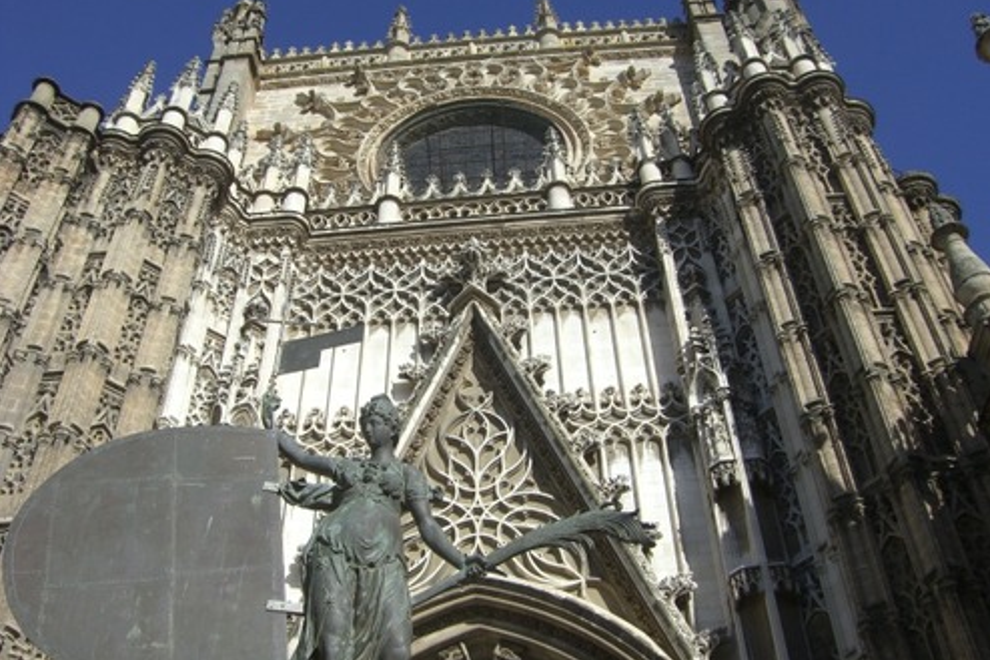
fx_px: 1100
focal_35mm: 40
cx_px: 499
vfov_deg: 33.4
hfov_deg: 48.5
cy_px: 302
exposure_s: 1/800
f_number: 4.3
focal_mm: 6.2
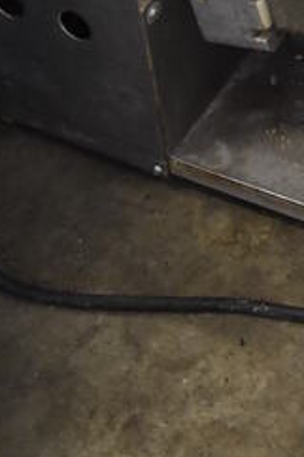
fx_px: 1294
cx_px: 502
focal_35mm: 102
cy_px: -171
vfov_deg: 18.4
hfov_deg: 12.5
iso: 3200
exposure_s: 1/125
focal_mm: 18
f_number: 3.5
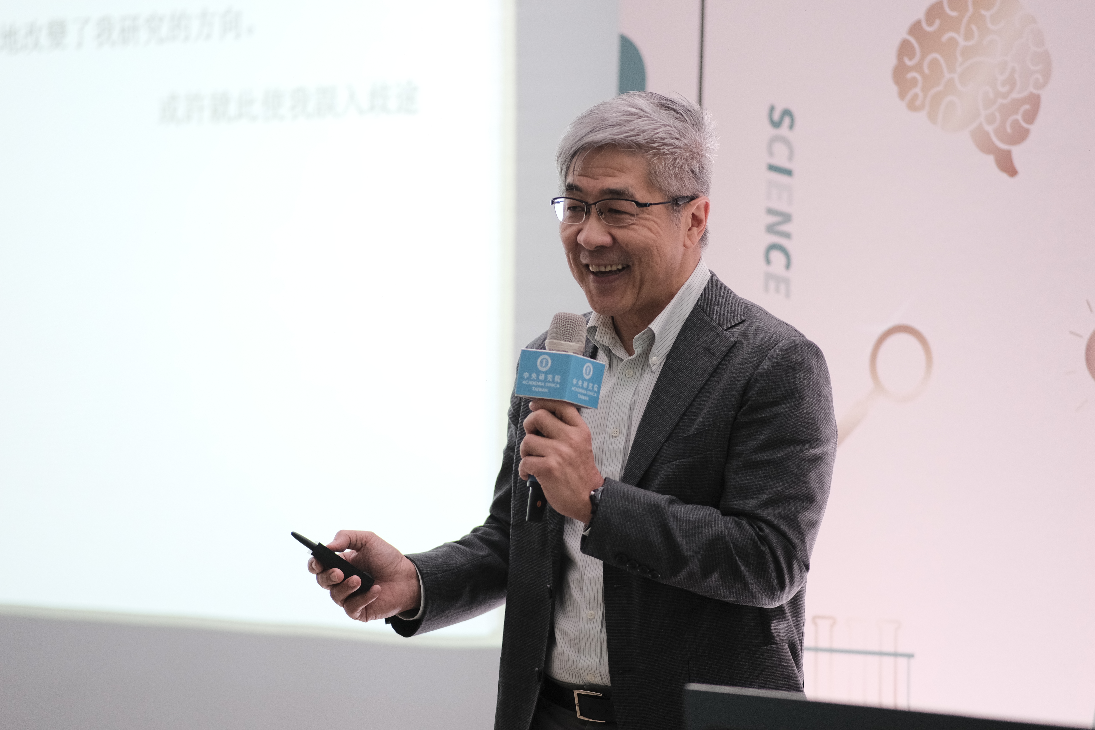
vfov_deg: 10.7
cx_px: 548
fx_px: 3893
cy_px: 365
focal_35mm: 128
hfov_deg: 16.0
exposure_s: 1/160
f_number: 1.8
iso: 1600
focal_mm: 85
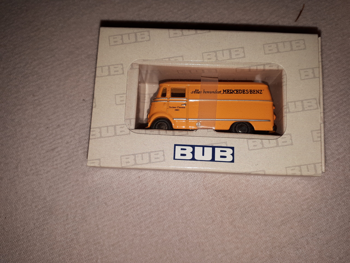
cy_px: 132
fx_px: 273
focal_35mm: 27
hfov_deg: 65.3
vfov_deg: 51.4
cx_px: 175
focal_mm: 3.6
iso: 40
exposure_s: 1/438
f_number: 1.9
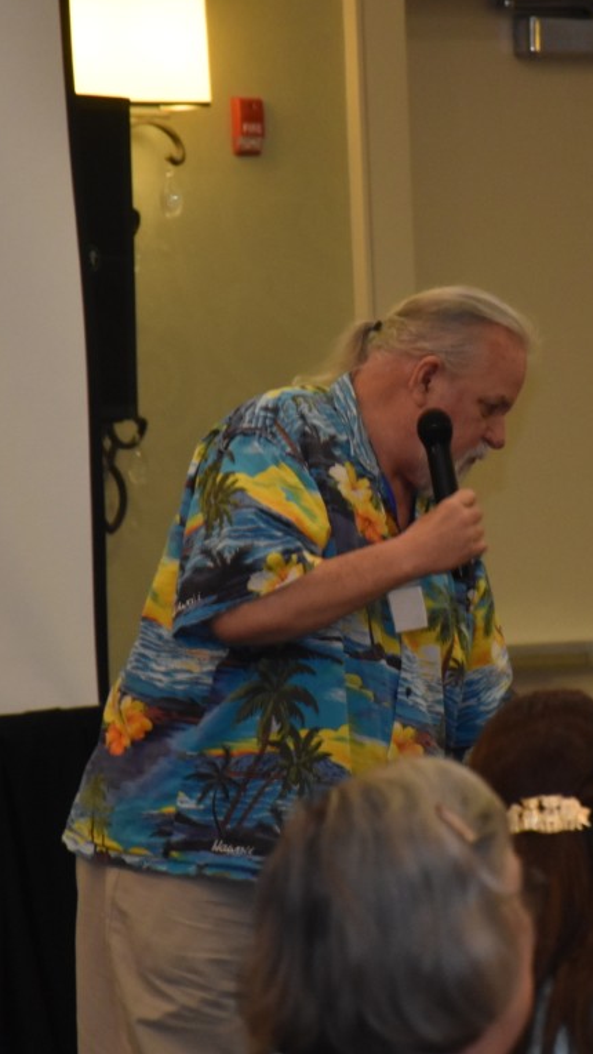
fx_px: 6952
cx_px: 517
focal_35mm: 249
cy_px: 526
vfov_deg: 8.7
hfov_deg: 4.9
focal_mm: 105
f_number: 5.6
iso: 2200
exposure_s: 1/60
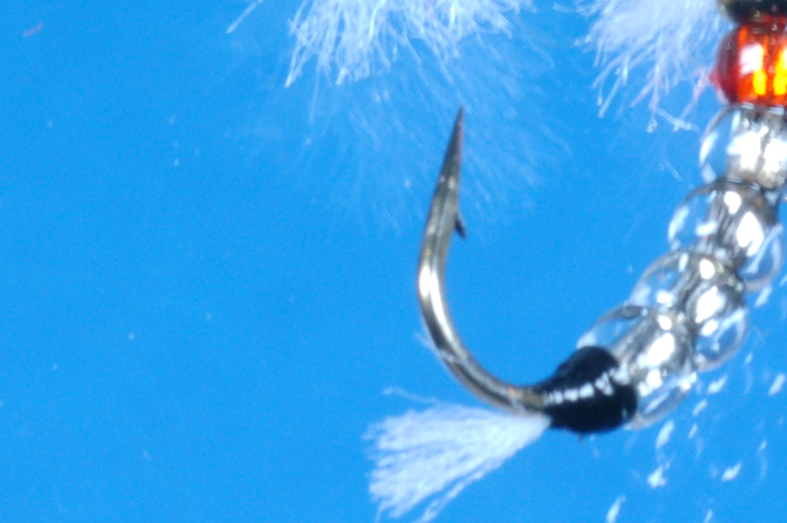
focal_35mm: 321
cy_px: -46
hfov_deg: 6.4
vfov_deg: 4.3
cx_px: 576
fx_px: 7010
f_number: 22
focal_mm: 70
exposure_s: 1/2.5
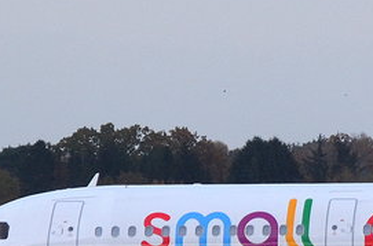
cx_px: 571
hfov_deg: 1.9
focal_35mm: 1095
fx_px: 11315
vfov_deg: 1.2
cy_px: 8
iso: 450
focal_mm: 165
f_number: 5
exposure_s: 1/250
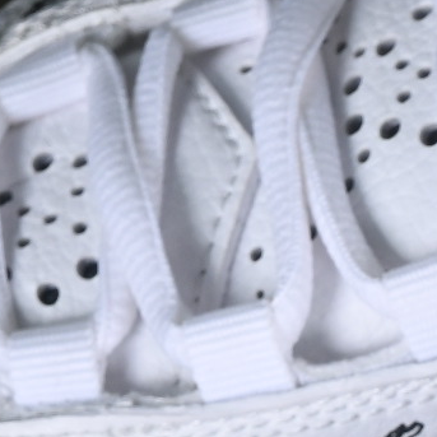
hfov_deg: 3.4
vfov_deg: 3.4
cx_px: 654
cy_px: 666
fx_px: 7398
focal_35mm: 518
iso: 160
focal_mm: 50
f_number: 7.1
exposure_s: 1/60
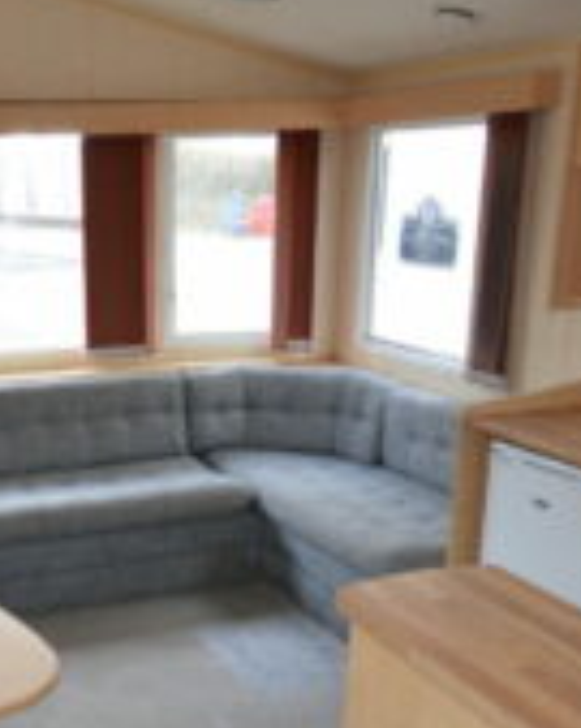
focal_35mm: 45
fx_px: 968
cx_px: 86
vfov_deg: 40.4
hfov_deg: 32.2
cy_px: 517
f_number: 4
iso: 450
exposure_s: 1/60
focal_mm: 10
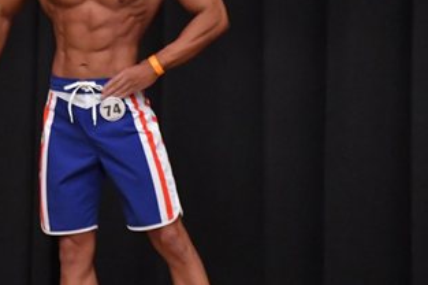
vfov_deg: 2.3
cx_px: 128
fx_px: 7066
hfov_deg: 3.5
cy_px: 116
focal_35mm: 595
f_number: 5.6
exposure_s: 1/400
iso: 6400
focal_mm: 160
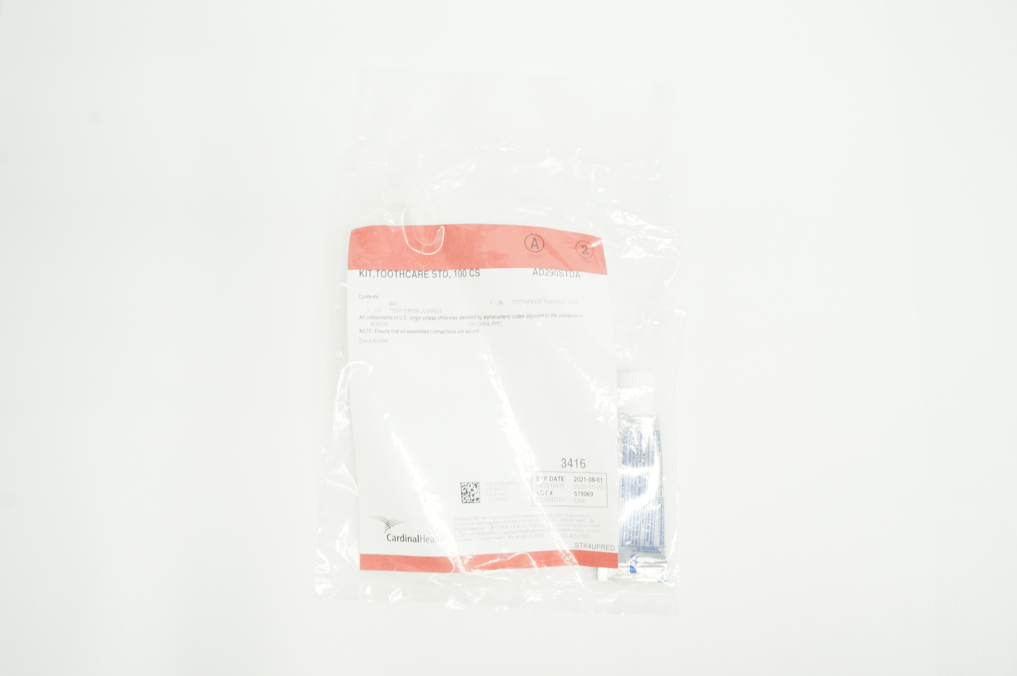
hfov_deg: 64.6
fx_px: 804
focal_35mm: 28
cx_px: 508
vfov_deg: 45.6
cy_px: 338
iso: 400
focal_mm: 19
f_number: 10
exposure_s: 1/15
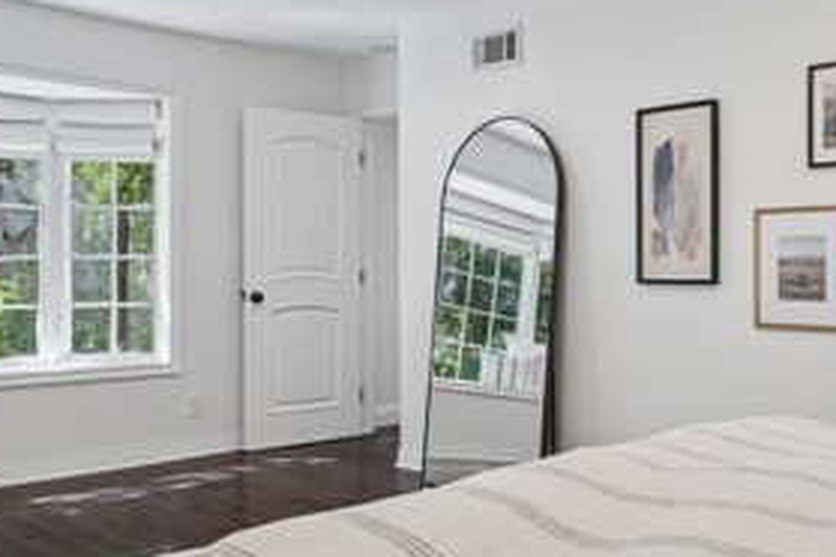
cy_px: 268
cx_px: 530
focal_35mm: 40
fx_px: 932
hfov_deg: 47.8
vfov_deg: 33.3
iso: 250
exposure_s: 1/5
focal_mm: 17.5
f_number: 9
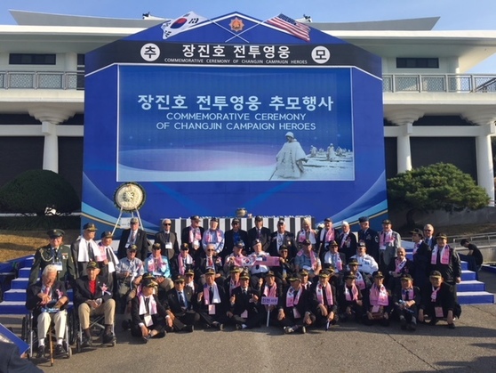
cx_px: 248
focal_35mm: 29
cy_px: 186
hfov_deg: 61.6
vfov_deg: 48.3
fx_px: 416
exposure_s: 1/884
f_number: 2.2
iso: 25
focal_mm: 4.15
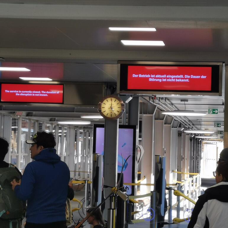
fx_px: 1162
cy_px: 114
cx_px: 81
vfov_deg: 11.2
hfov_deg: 11.2
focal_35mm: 156
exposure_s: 1/116
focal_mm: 7.48
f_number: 2.4
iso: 50
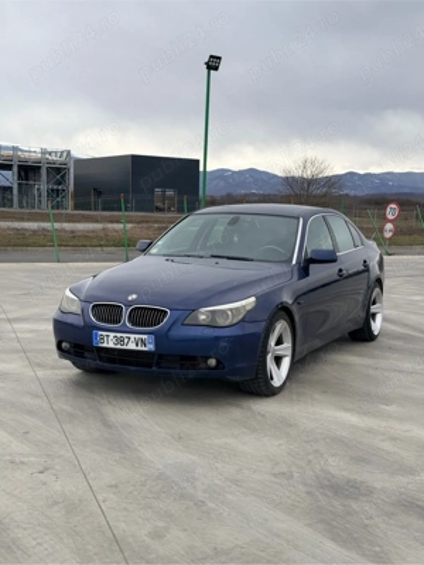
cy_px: 282
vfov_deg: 39.7
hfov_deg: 30.3
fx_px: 784
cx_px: 212
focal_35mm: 48
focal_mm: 6.76
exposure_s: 1/747
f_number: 1.78
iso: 64
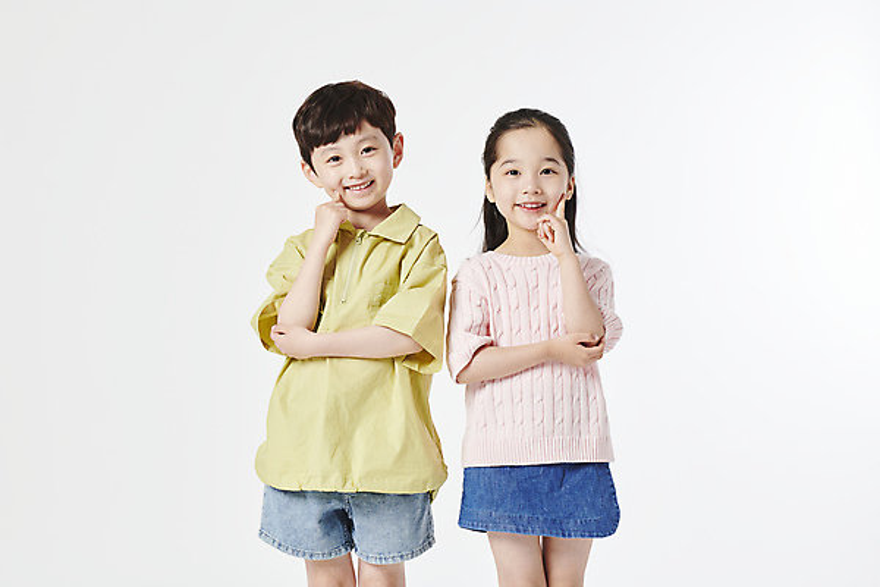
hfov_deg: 25.4
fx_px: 1955
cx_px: 440
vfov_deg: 17.1
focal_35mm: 80
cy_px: 294
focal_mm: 80
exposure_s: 1/125
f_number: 11
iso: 100
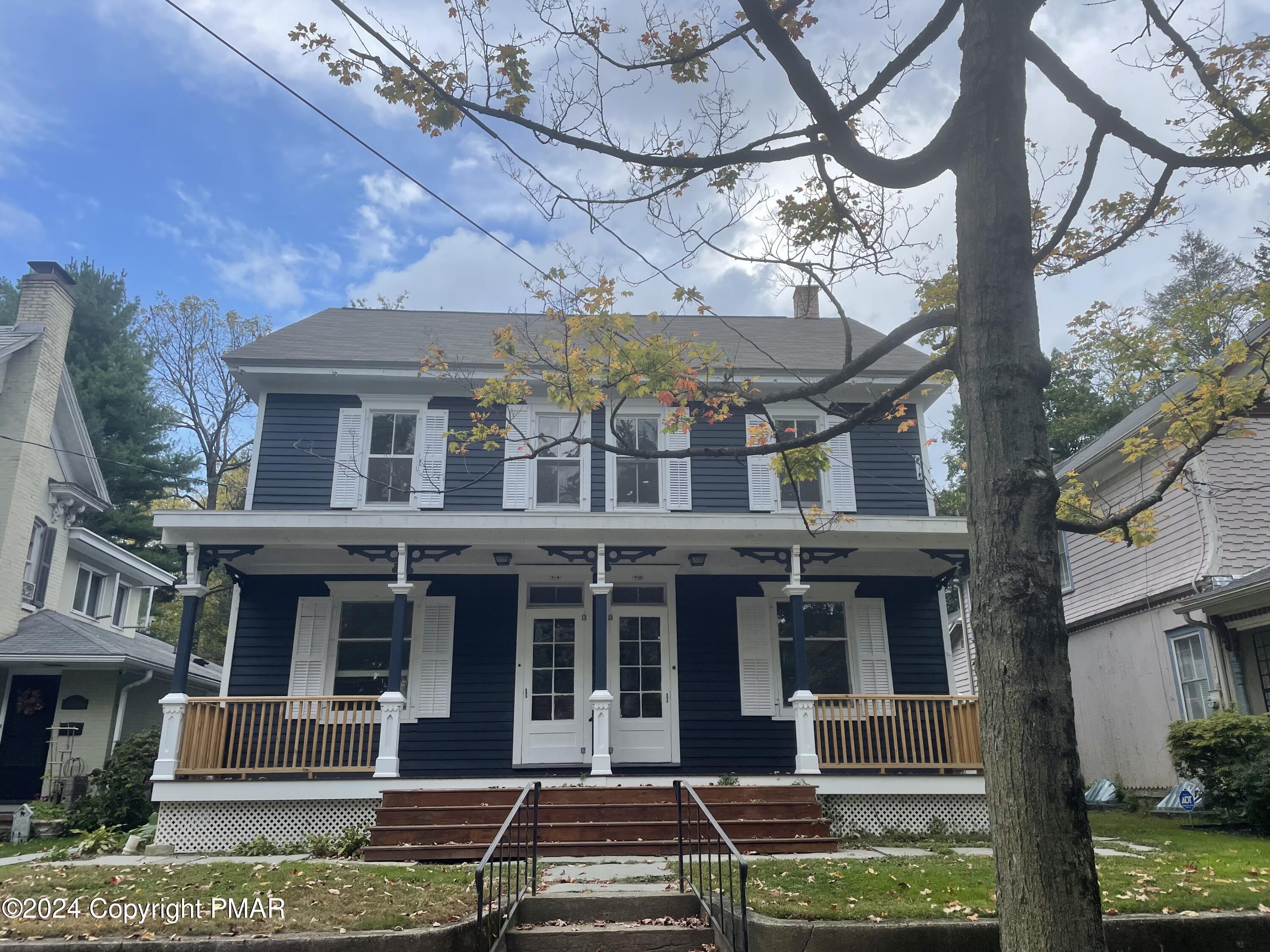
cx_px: 635
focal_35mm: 26
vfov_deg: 53.1
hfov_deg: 67.3
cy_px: 476
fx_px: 954
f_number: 1.6
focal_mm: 4.2
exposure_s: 1/1383
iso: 32
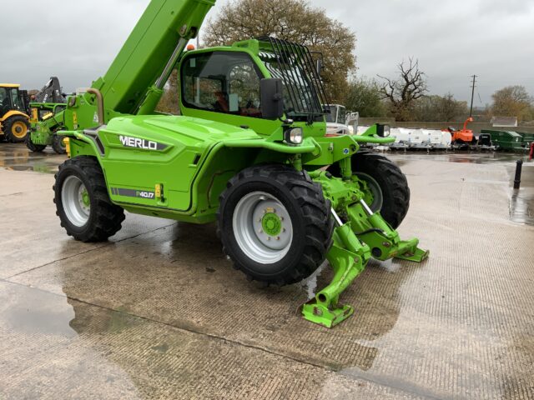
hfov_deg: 61.7
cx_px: 267
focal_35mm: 29
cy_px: 200
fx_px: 447
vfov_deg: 48.2
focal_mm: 3
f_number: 1.8
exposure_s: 1/261
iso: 16
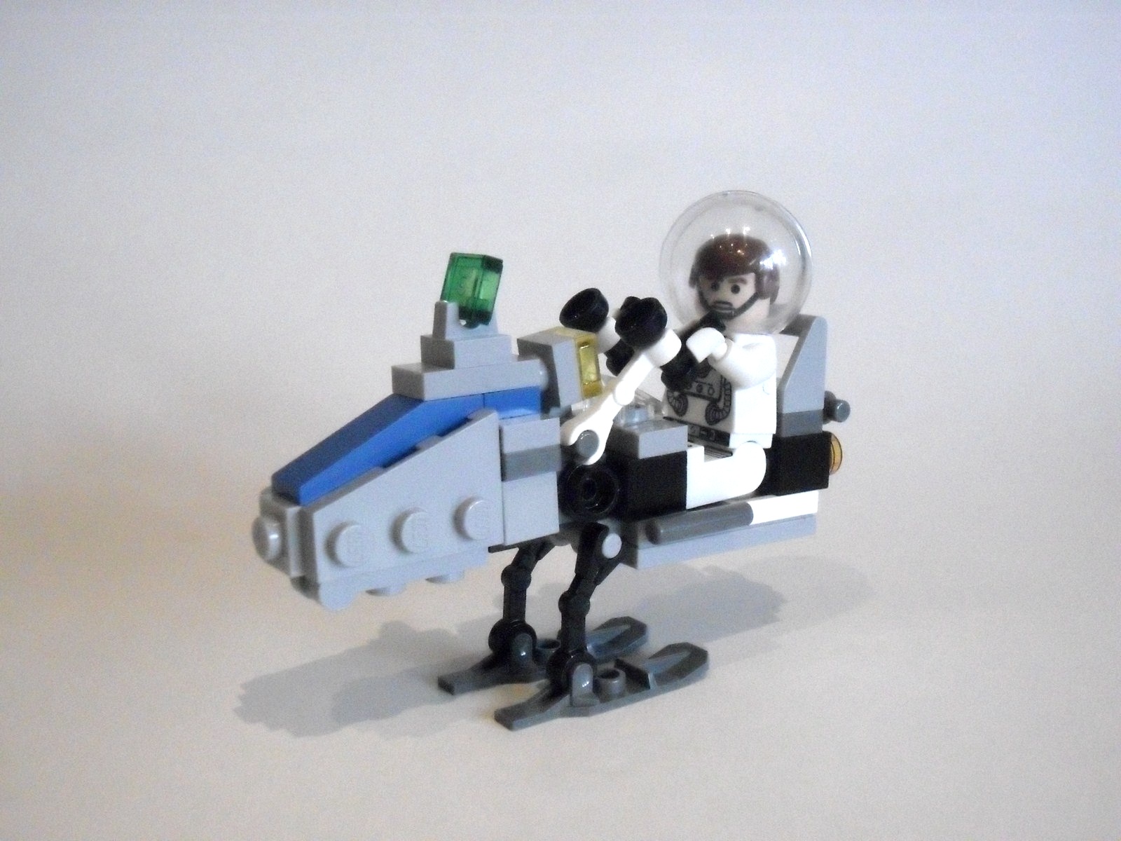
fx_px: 1425
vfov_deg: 32.9
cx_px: 560
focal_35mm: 44
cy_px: 420
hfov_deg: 42.9
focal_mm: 7.8
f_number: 4.5
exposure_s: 1/250
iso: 1600
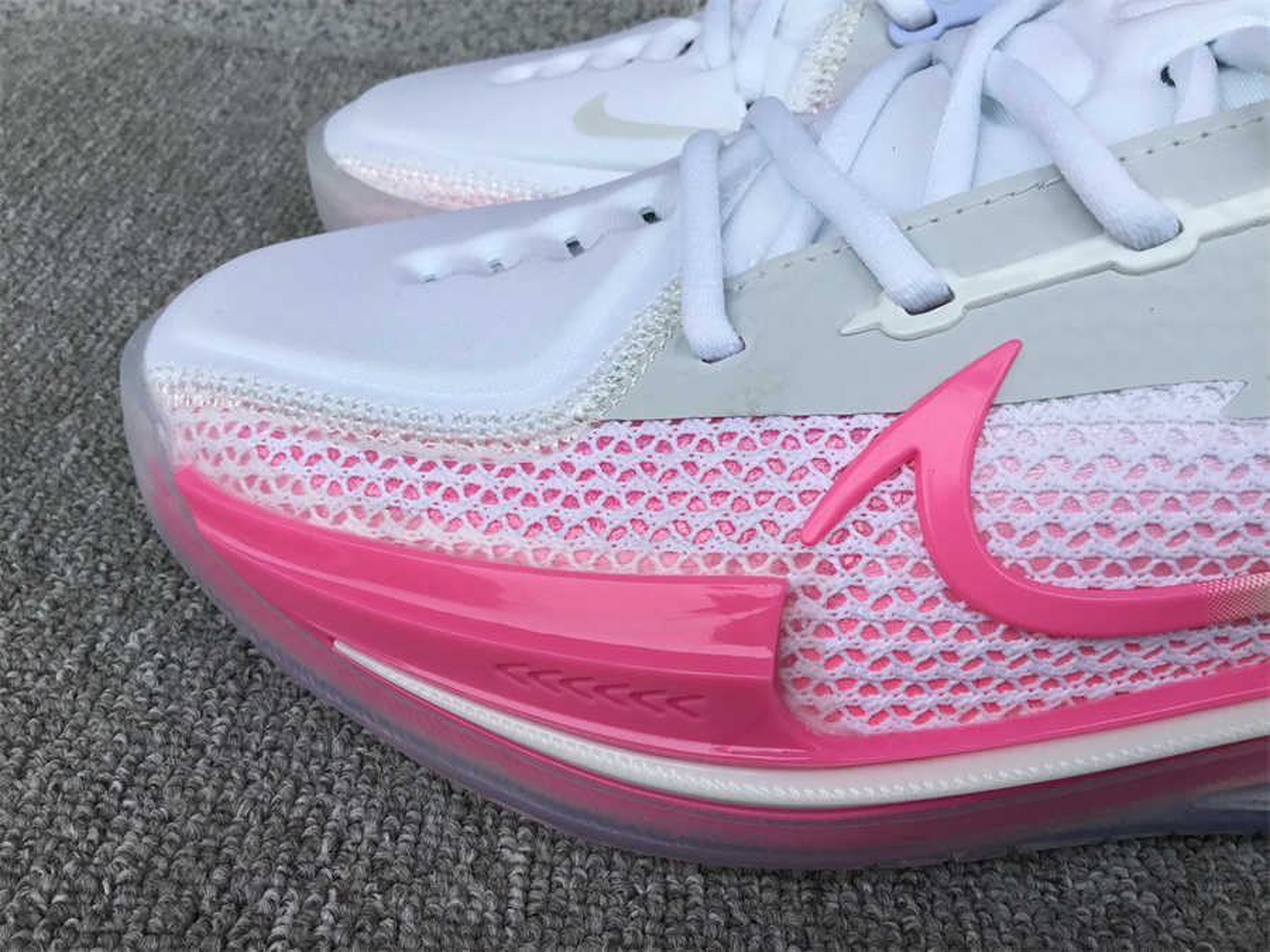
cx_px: 635
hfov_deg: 58.4
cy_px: 476
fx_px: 1137
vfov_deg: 45.4
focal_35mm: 31
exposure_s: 1/359
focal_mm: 3.3
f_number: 2.4
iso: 25
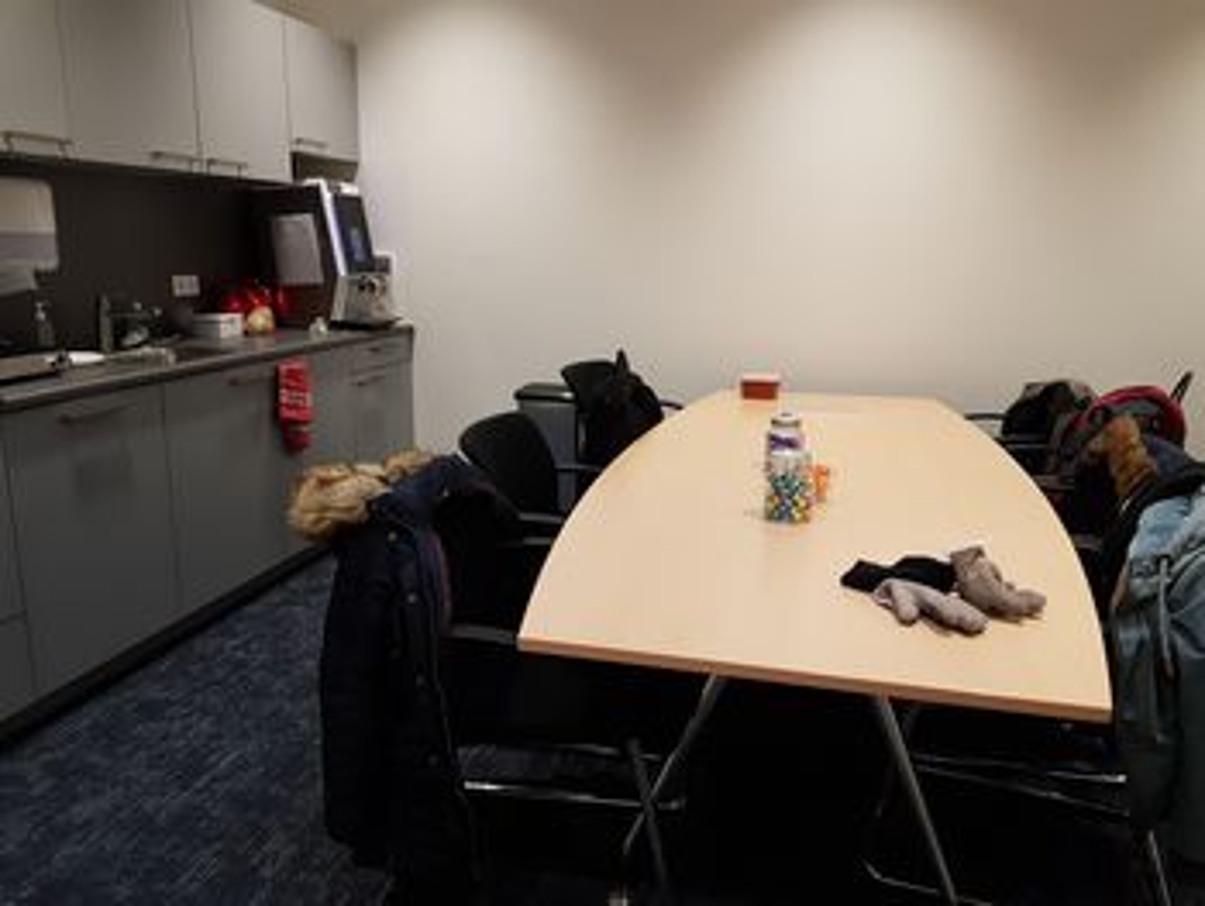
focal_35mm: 26
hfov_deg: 67.3
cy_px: 453
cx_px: 602
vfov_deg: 53.1
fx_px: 906
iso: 200
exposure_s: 1/100
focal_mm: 4.2
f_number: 1.7
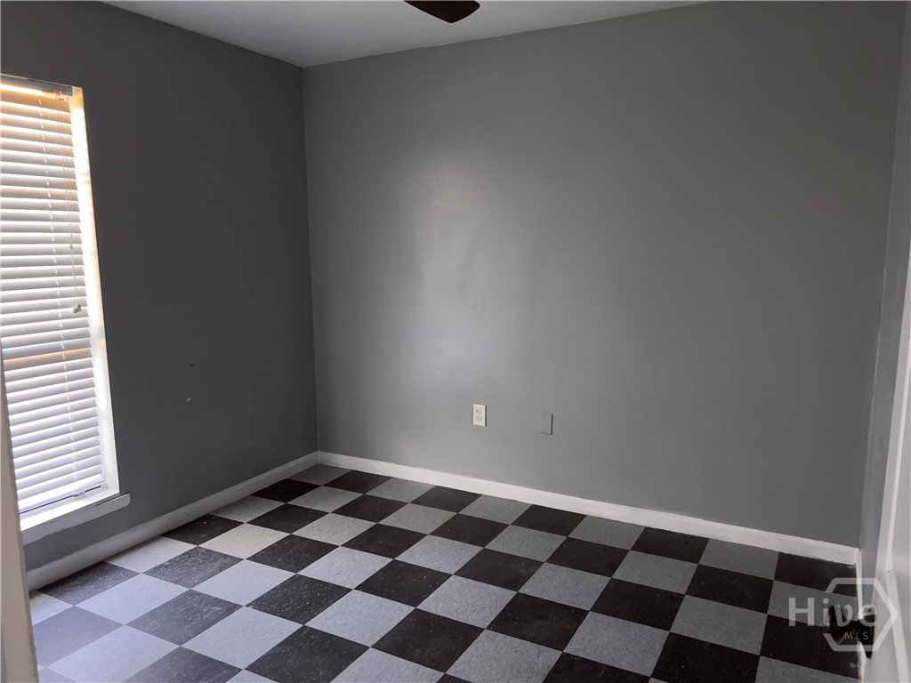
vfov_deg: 53.1
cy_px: 342
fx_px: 684
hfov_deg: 67.3
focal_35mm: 26
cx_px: 456
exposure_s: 1/40
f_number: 1.5
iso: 640
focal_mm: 5.7
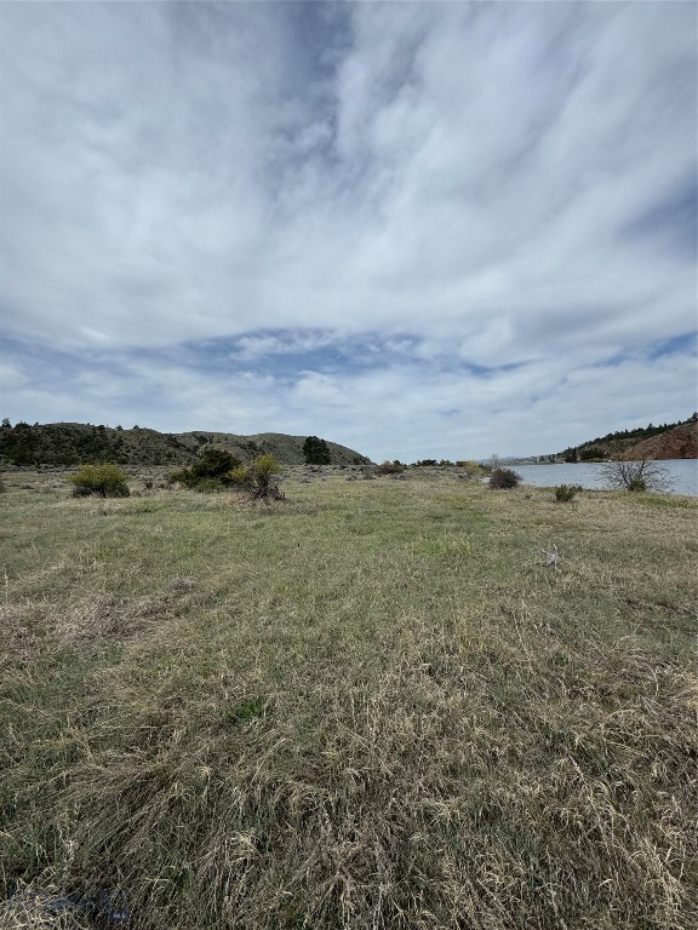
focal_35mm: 14
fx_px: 376
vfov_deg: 102.1
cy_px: 465
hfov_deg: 85.7
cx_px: 349
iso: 50
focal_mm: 2.22
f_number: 2.2
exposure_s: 1/3106
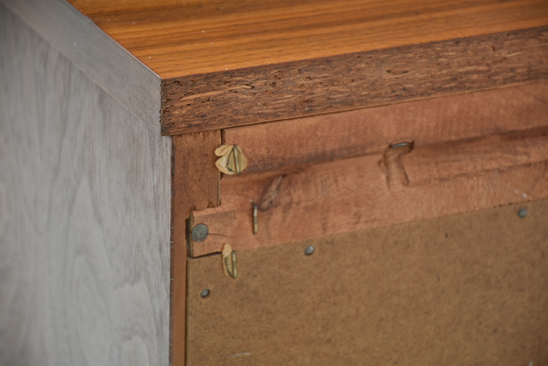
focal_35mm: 210
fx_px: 3199
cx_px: 274
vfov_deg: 6.6
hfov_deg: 9.8
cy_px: 183
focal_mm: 140
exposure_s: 1/125
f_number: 7.1
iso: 200
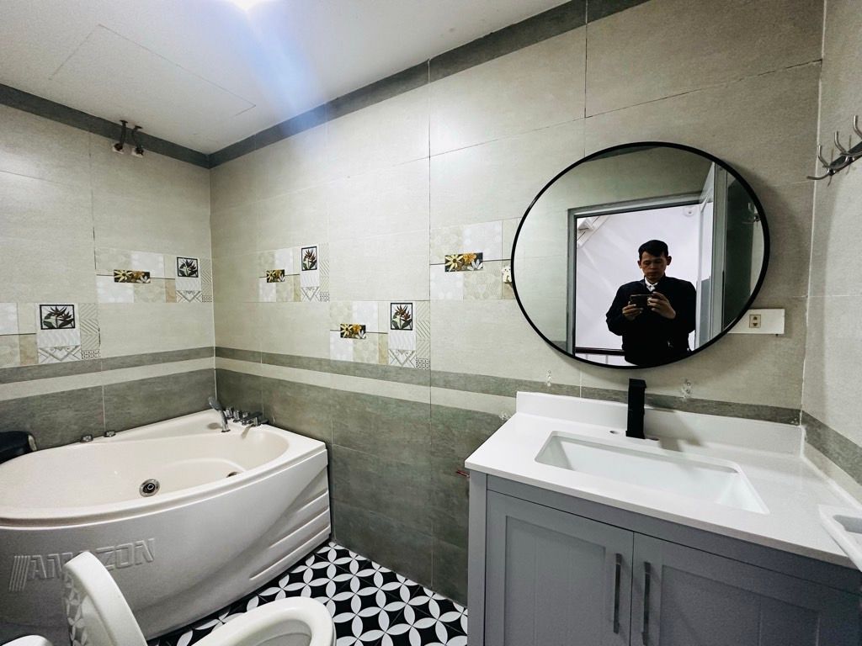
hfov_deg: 102.1
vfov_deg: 85.7
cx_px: 431
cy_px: 323
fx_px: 349
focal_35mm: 14
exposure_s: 1/100
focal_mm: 2.22
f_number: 2.2
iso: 320
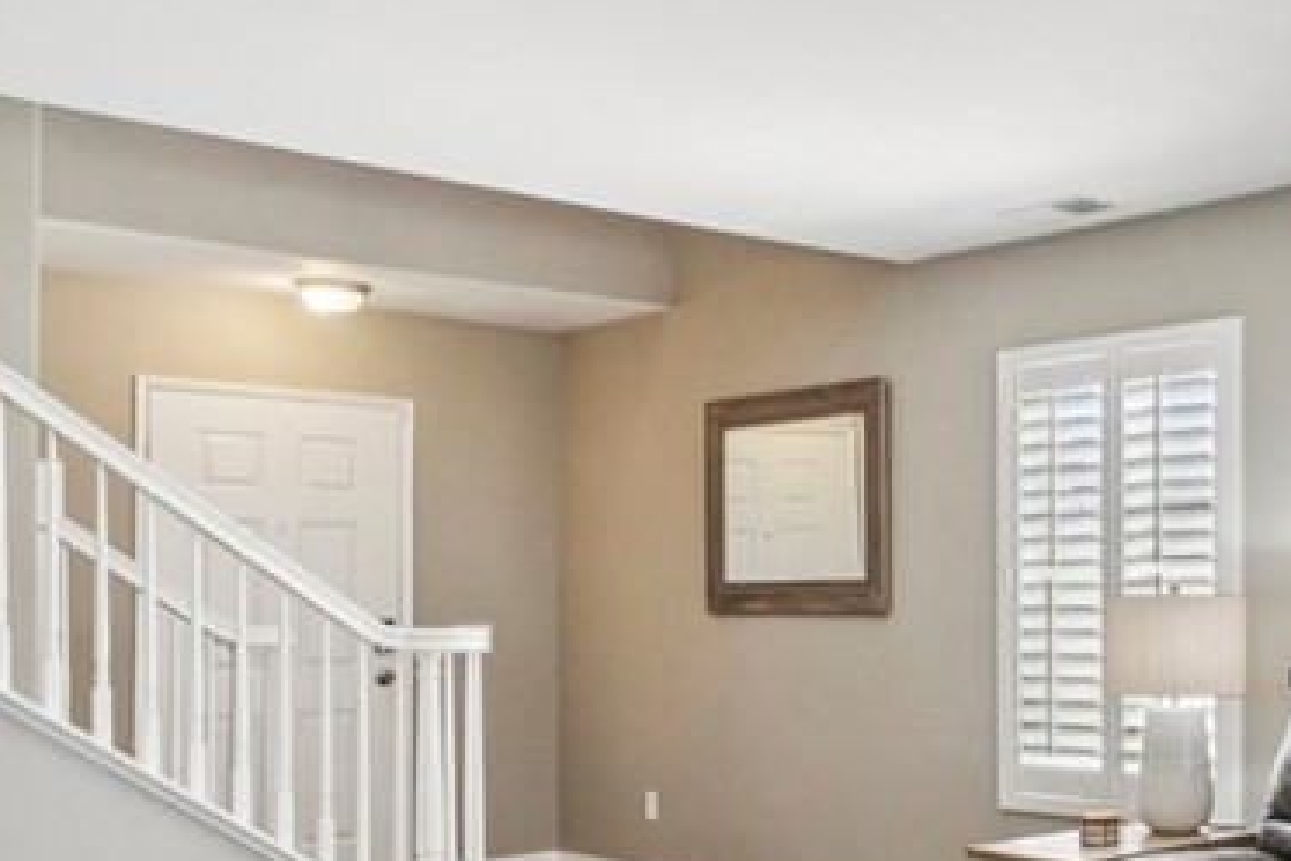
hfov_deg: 37.9
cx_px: 1385
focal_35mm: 44
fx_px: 1578
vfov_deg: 30.2
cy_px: 587
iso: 3200
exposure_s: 1/90
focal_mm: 16
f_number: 16
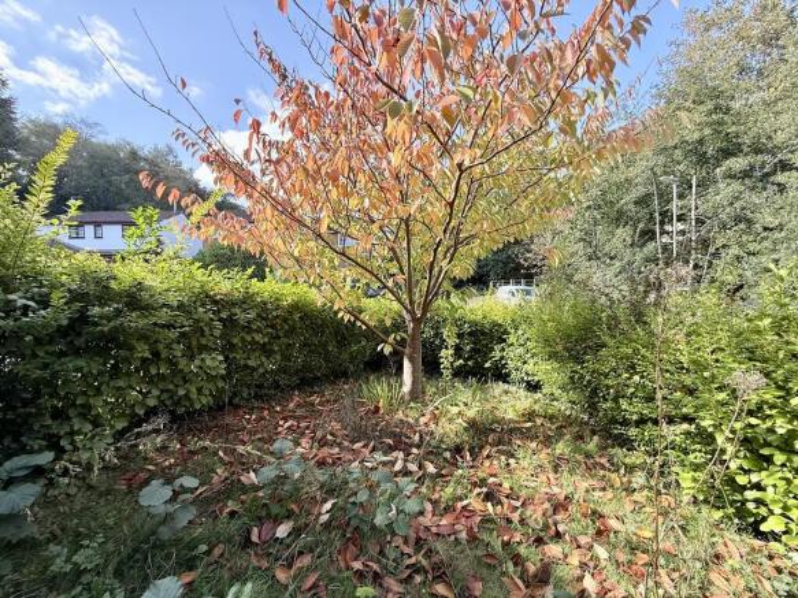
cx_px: 399
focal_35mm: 14
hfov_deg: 102.1
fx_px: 323
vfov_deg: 85.7
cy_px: 299
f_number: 2.2
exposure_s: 1/238
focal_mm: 2.22
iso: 50
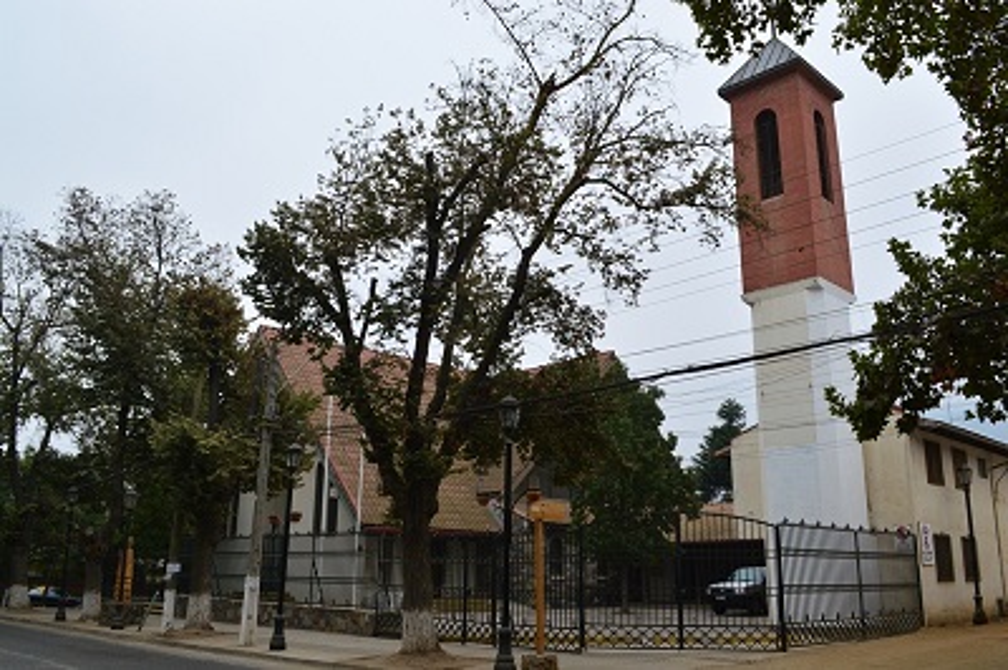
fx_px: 839
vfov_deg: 43.5
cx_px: 504
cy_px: 335
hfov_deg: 62.0
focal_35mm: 30
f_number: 13
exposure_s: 1/30
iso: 450
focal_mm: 20
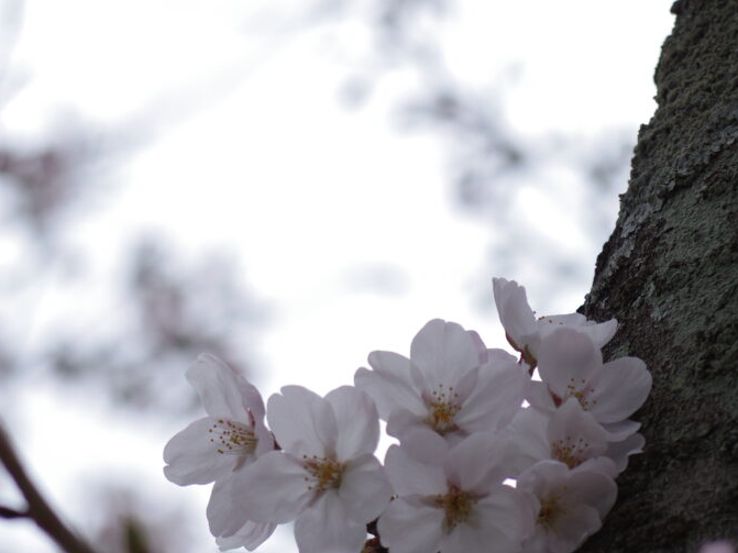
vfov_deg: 4.7
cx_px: 285
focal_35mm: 316
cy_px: 317
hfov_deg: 6.3
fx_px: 6736
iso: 100
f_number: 2.8
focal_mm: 45
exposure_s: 1/250
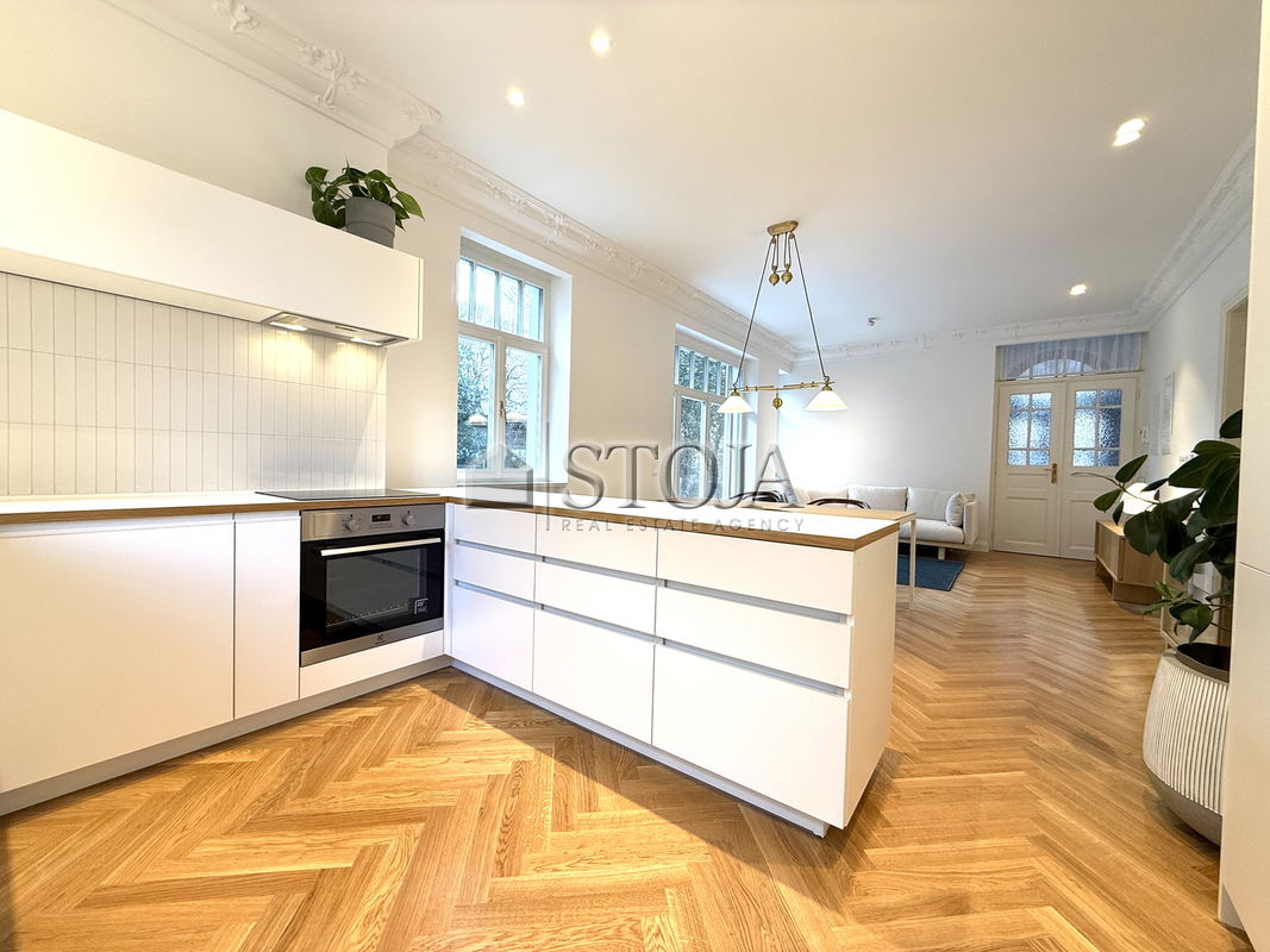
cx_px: 635
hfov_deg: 102.1
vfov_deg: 85.7
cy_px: 476
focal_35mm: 14
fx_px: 514
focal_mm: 2.22
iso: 80
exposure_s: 1/100
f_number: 2.2
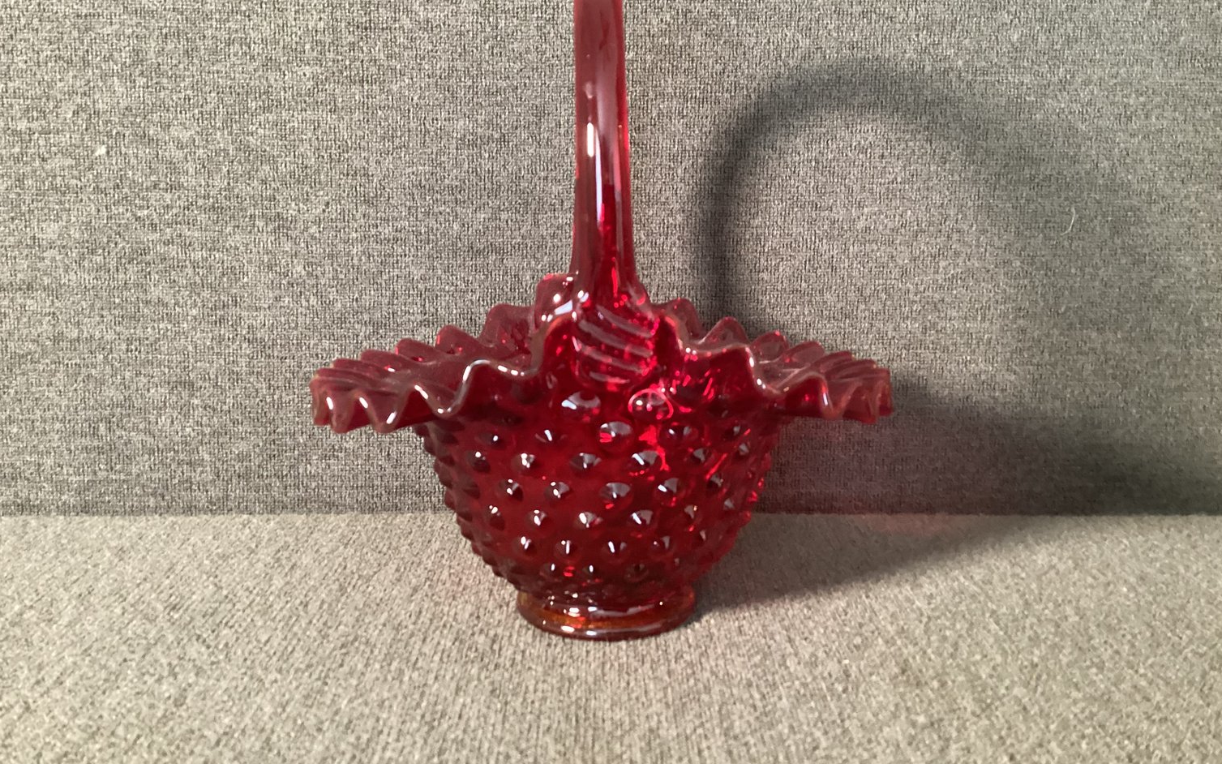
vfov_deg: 38.3
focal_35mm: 33
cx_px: 612
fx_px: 1099
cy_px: 329
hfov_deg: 58.1
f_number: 2.4
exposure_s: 1/30
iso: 500
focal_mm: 3.3
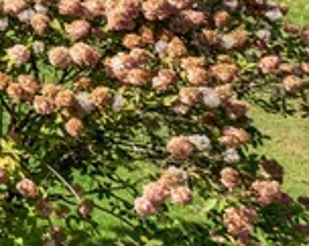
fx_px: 1442
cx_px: -679
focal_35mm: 158
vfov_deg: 8.8
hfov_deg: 9.2
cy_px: -340
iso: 160
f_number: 2.8
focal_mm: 12.29
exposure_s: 1/2000
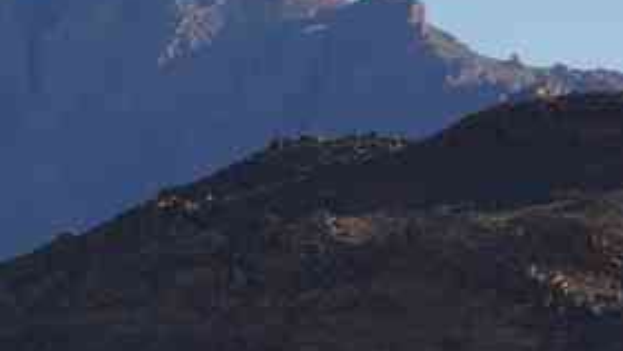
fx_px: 11143
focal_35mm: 674
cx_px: 98
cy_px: 104
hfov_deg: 3.2
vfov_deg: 1.8
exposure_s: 1/180
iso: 100
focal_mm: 119.9
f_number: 9.5
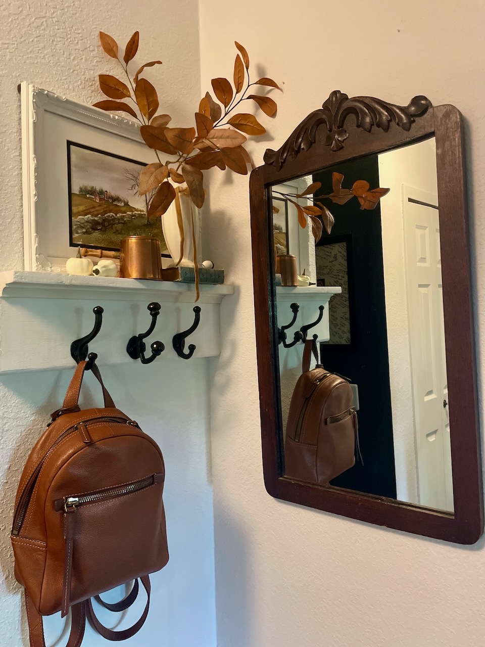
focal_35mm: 26
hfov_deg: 53.1
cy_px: 324
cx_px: 242
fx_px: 486
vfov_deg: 67.3
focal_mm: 4.2
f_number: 1.6
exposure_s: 1/40
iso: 500
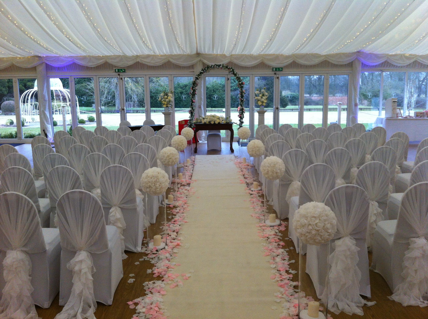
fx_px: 432
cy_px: 160
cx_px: 214
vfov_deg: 40.6
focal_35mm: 35
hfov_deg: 52.7
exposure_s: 1/120
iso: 125
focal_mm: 3.85
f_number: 2.8
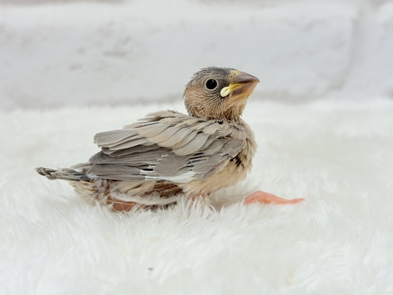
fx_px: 590
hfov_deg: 36.8
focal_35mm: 52
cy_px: 148
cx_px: 196
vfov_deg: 28.0
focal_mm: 5.96
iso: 80
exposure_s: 1/100
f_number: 1.6
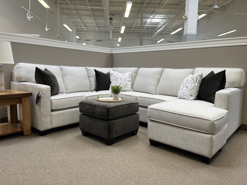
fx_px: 186
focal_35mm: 26
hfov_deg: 67.3
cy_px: 92
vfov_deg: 53.1
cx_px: 124
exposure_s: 1/120
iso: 50
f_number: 1.6
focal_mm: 5.1
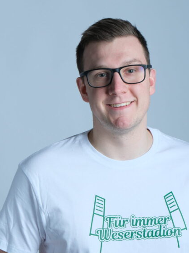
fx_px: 961
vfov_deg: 14.8
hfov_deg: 11.2
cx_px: 120
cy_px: 227
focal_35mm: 132
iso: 400
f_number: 8
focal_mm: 50
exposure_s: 1/250
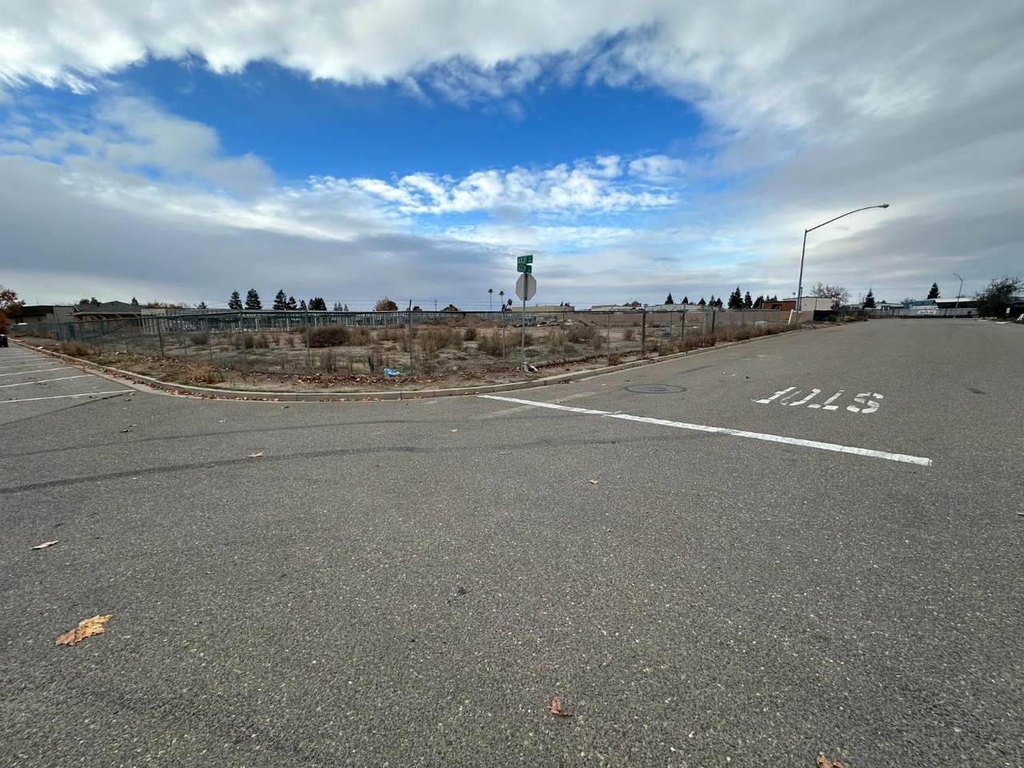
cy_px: 384
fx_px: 414
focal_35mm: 14
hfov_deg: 102.1
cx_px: 512
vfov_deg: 85.7
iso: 40
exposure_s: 1/849
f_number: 2.2
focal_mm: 2.22
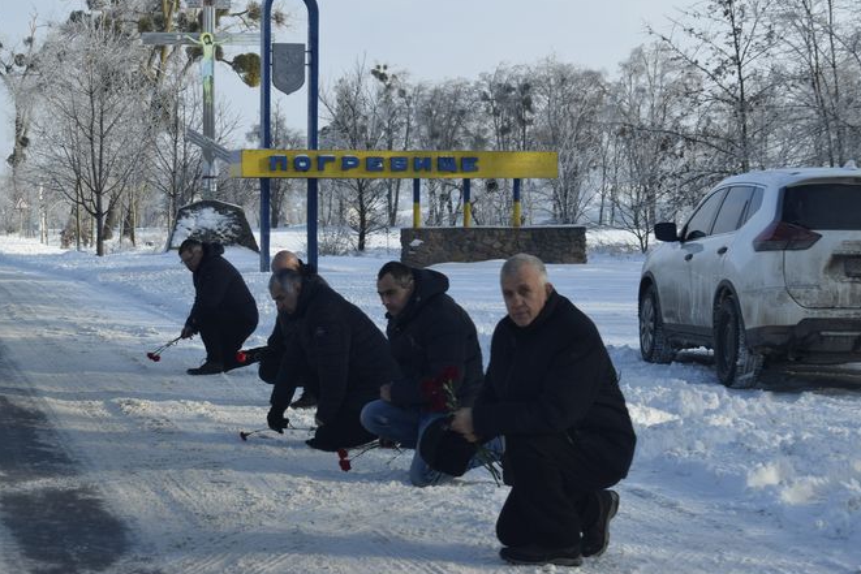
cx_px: 483
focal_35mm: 94
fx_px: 2238
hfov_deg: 21.8
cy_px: 254
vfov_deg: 14.6
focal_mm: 55
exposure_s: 1/250
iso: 200
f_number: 8
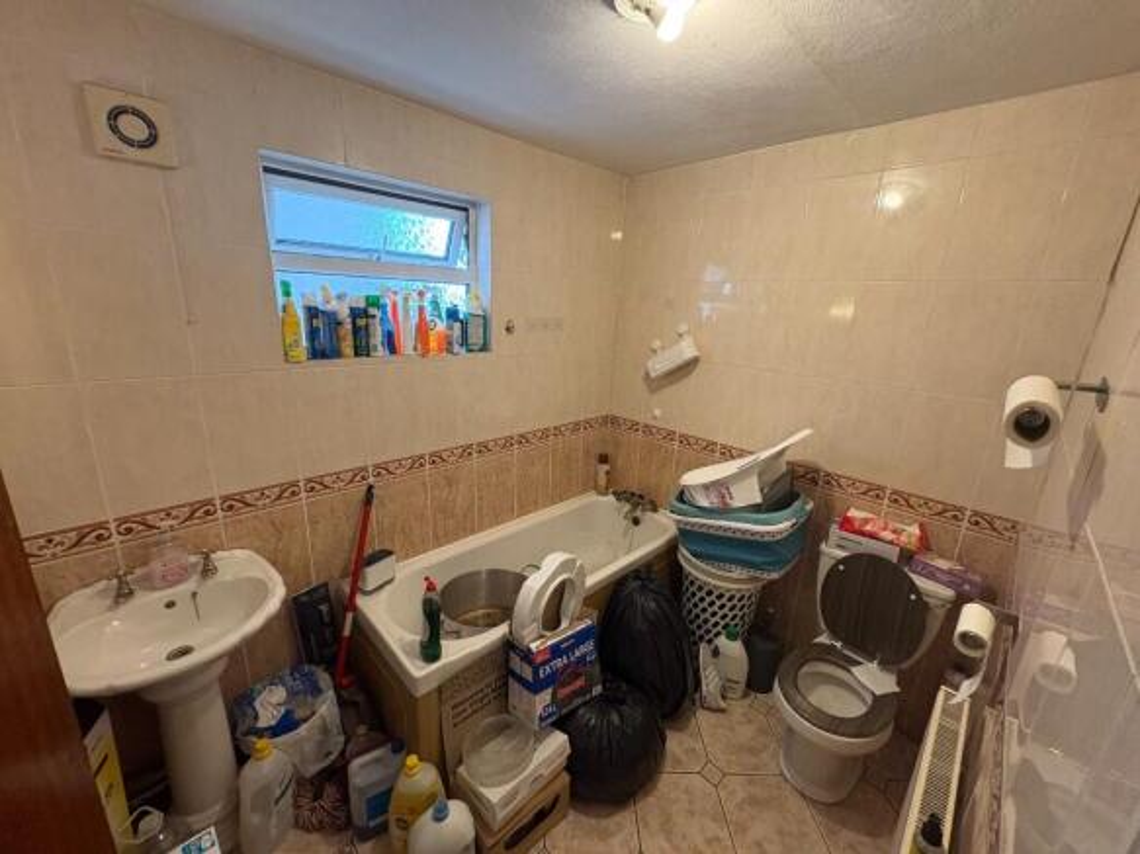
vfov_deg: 85.7
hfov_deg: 102.1
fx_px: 461
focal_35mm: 14
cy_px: 427
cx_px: 570
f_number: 2.2
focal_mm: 2.22
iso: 320
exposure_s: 1/50
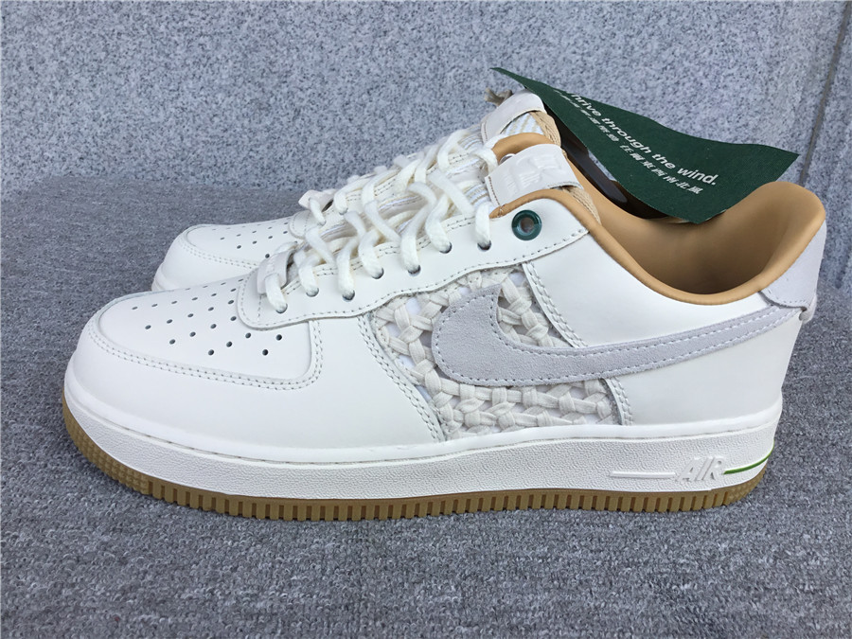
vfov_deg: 45.4
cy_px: 320
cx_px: 426
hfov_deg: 58.4
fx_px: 763
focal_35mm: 31
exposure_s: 1/433
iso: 25
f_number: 2.4
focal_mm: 3.3
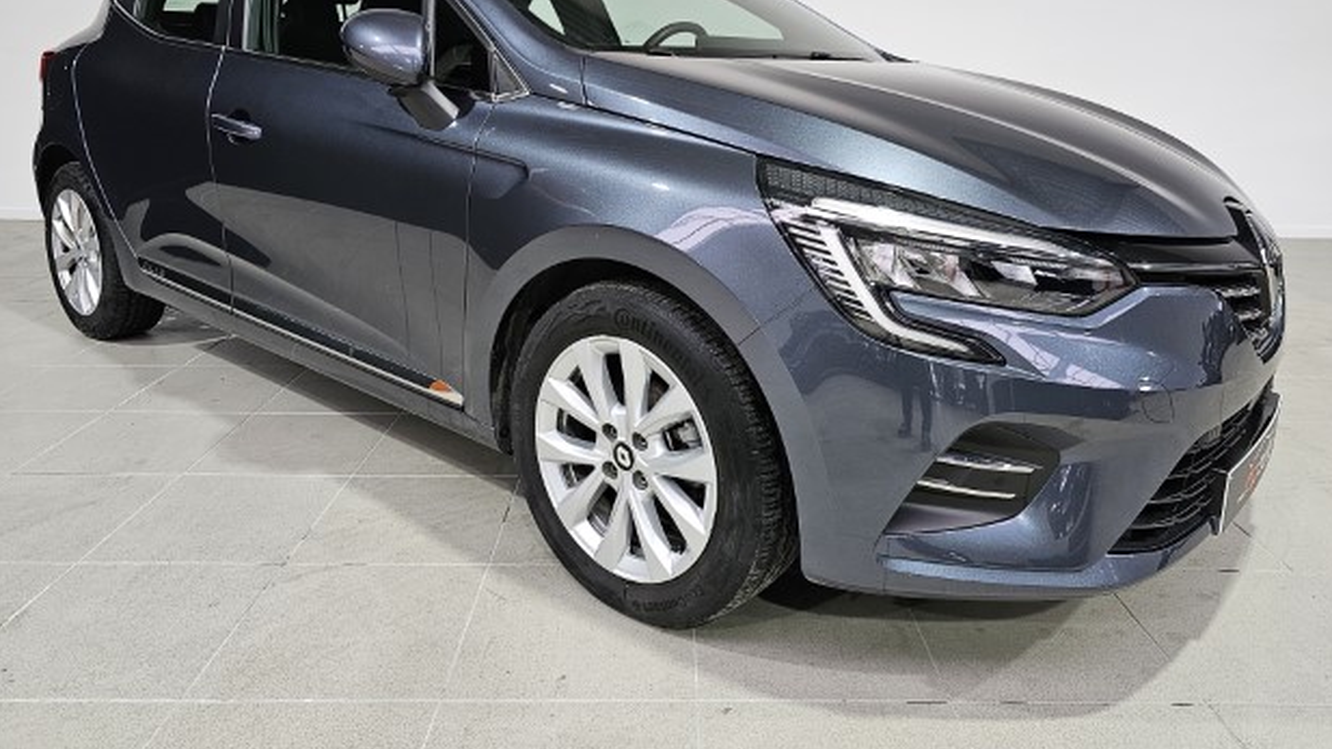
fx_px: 918
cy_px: 268
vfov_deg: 43.9
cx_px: 669
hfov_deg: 71.9
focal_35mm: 26
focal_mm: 6.3
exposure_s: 1/180
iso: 200
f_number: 1.7
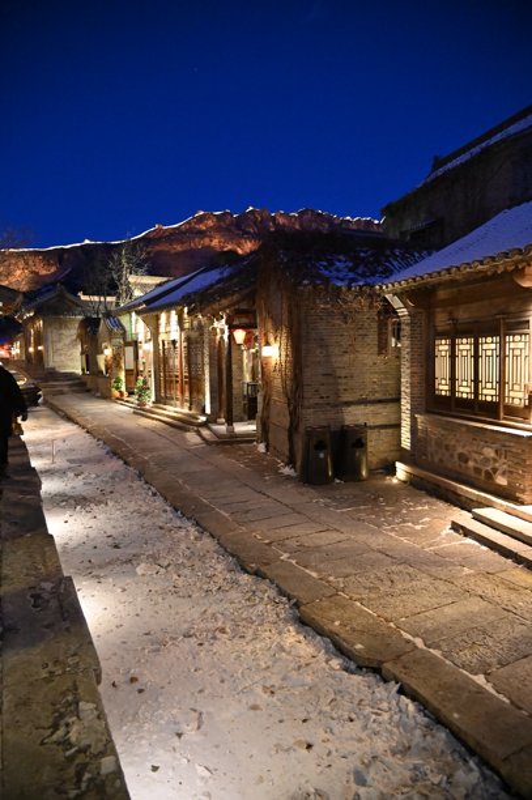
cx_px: 266
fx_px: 533
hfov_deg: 53.1
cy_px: 400
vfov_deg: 73.8
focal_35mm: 24
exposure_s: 1/25
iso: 8000
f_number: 4
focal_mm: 24
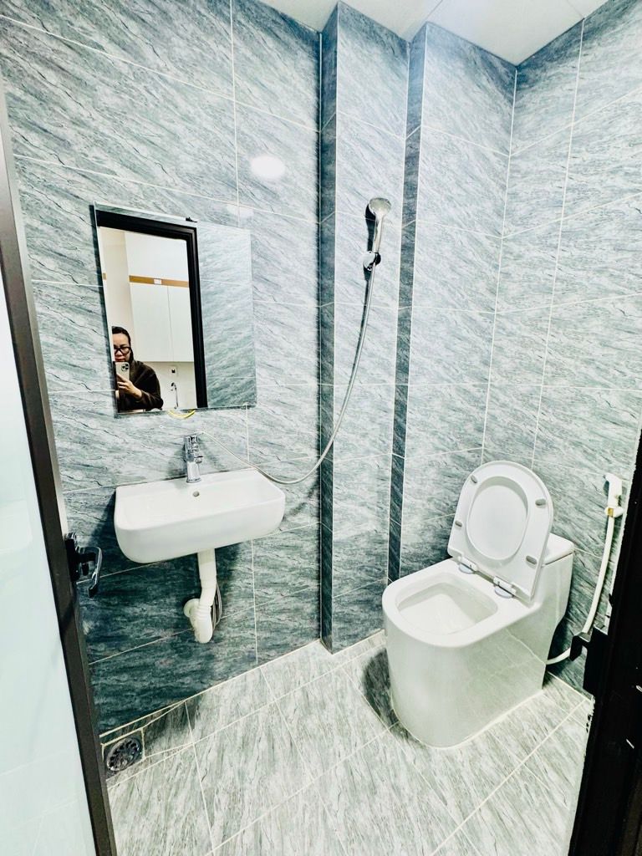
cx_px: 321
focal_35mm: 14
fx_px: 346
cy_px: 428
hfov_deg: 85.7
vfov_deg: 102.1
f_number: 2.2
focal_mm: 2.22
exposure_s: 1/50
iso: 200
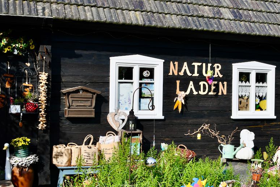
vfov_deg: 22.6
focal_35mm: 60
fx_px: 467
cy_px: 93
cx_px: 187
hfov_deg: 33.1
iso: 100
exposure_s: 1/320
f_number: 9
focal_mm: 28
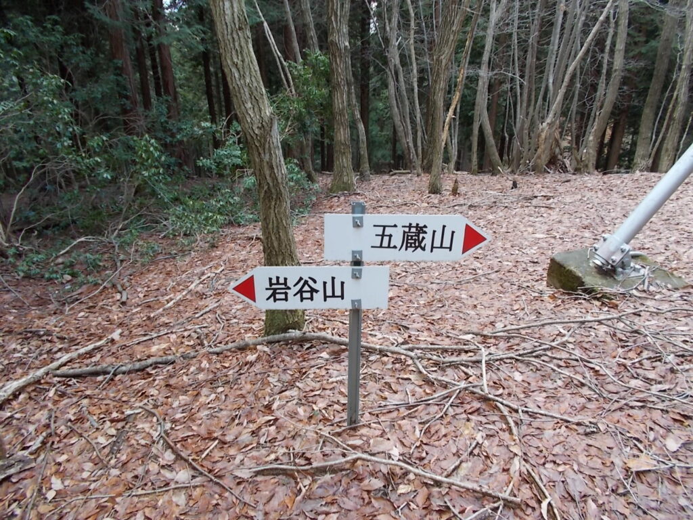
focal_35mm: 26
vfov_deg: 53.1
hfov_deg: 67.3
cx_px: 346
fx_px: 521
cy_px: 260
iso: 80
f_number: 3.2
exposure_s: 1/30
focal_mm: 4.6
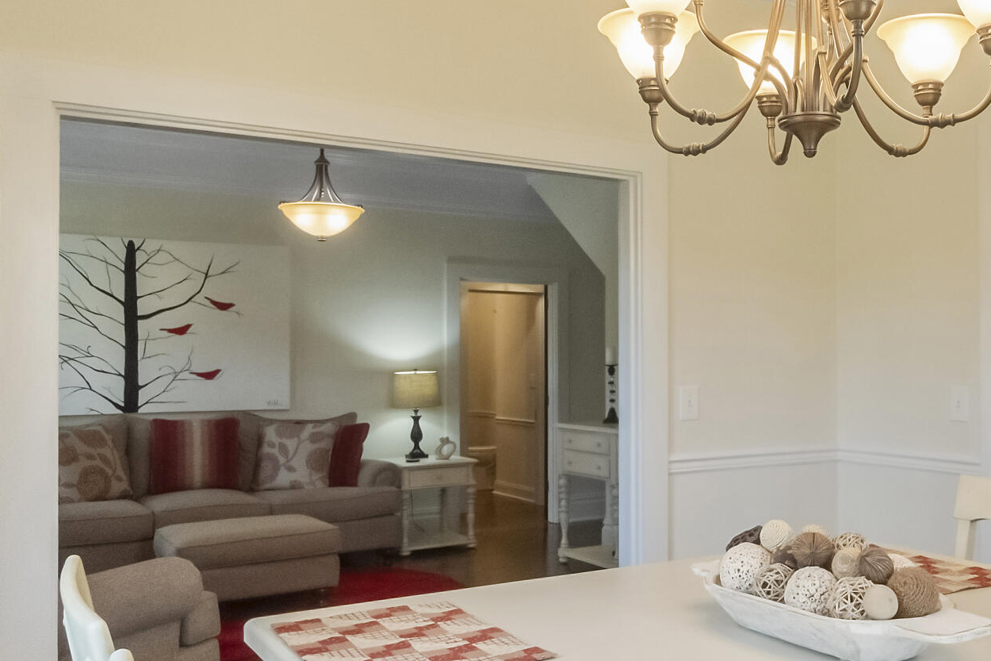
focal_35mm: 36
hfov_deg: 50.8
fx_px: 991
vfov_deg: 36.7
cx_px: 748
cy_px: 394
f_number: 9
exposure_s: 1/50
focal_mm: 10
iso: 800
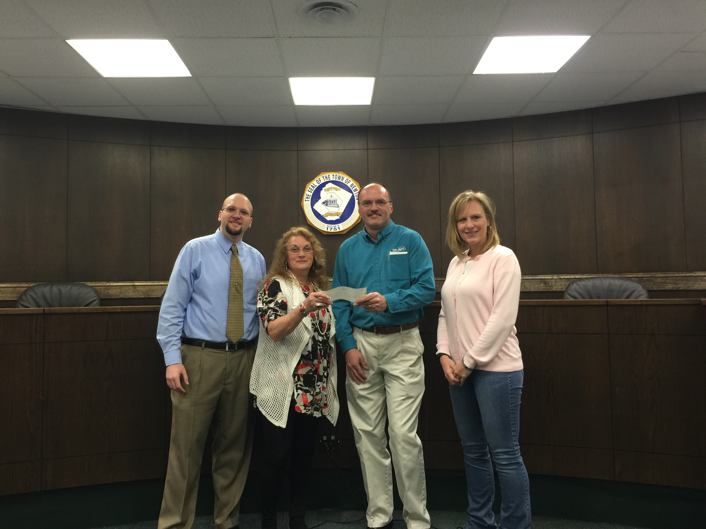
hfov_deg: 61.7
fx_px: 591
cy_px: 264
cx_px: 353
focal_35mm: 29
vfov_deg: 48.2
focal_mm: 4.15
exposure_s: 1/15
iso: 64
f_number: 2.2
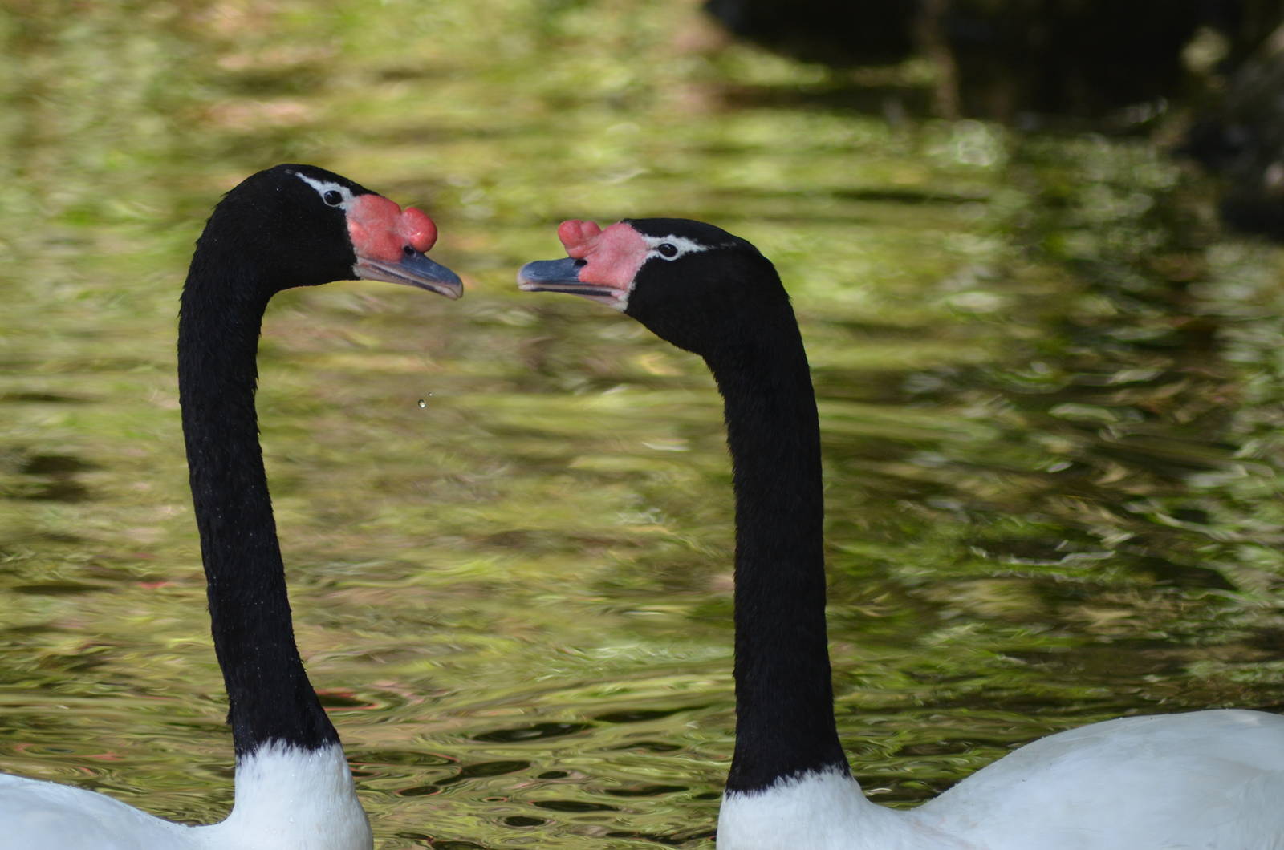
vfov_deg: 5.4
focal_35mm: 255
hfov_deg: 8.1
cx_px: 642
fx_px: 9077
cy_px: 425
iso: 800
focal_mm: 170
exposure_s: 1/800
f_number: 4.5
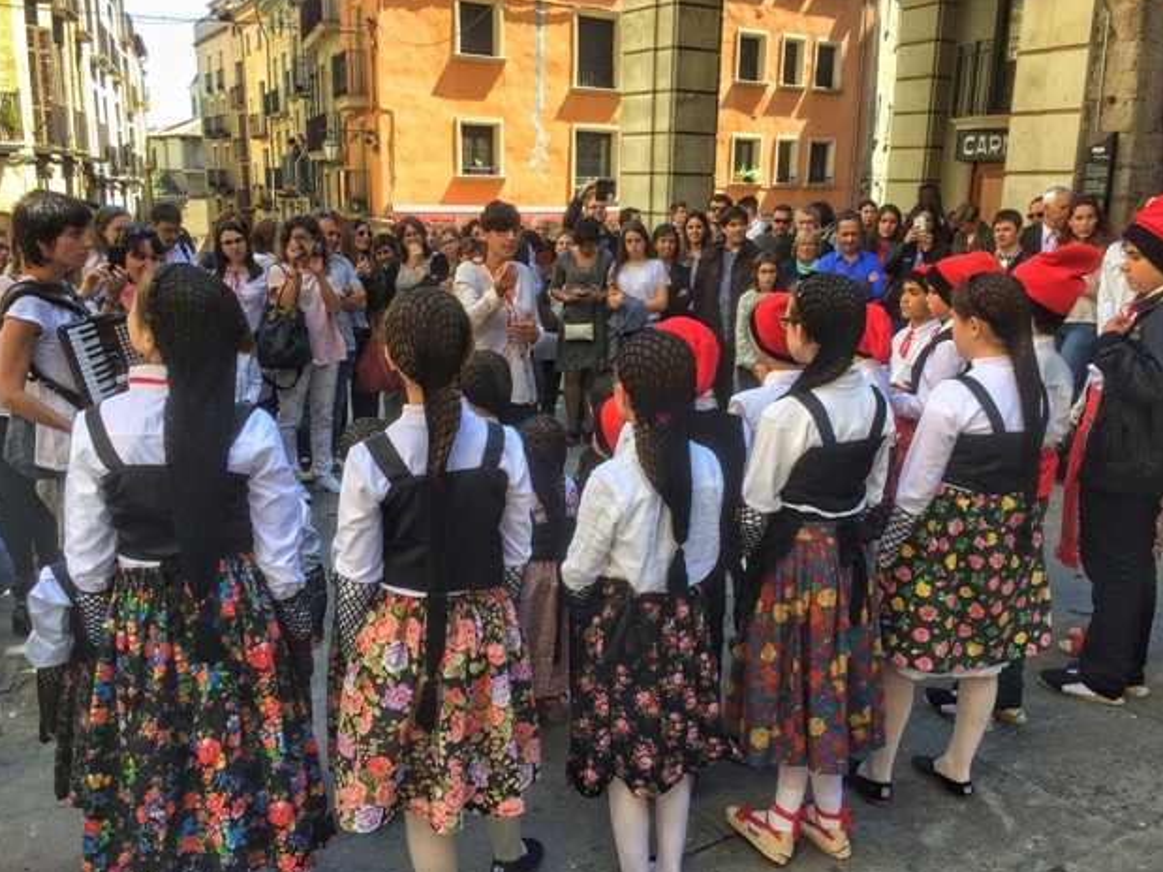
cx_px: 596
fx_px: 1008
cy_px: 432
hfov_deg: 60.0
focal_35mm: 30
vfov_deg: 46.8
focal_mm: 4.15
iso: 32
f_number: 2.2
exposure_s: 1/363
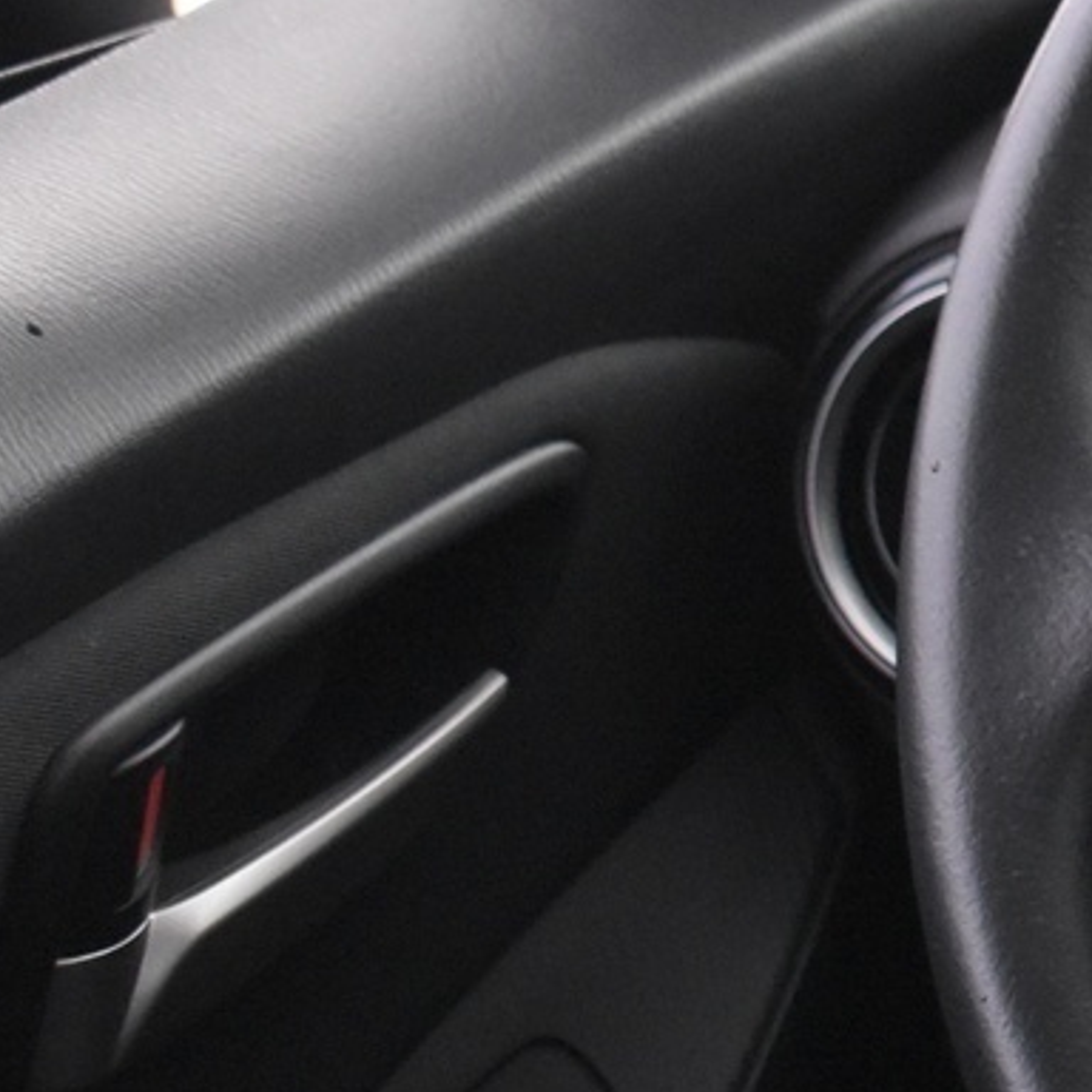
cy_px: 685
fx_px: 5560
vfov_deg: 11.2
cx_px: 2281
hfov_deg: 10.2
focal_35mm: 156
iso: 3200
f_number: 4.2
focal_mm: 29
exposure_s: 1/15
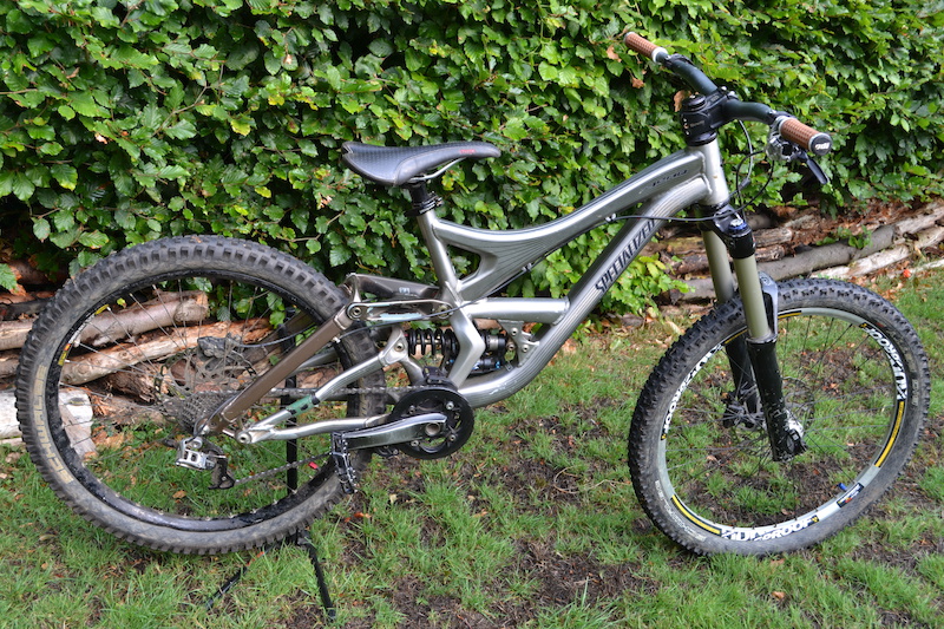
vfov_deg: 34.2
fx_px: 1022
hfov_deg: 49.6
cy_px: 314
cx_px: 472
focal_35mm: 39
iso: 160
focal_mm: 26
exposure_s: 1/60
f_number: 5.6
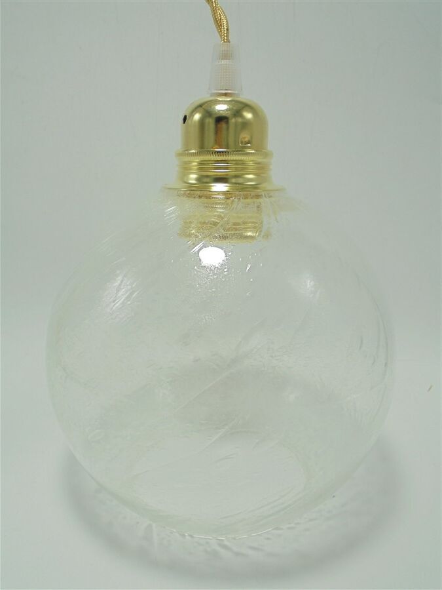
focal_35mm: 29
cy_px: 295
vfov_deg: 61.7
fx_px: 494
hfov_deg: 48.2
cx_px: 221
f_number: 3.7
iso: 100
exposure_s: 1/100
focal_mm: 5.3
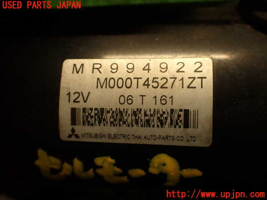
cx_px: 134
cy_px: 100
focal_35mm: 30
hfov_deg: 60.0
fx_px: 231
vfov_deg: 46.8
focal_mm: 5.4
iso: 200
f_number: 2.3
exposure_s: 1/30
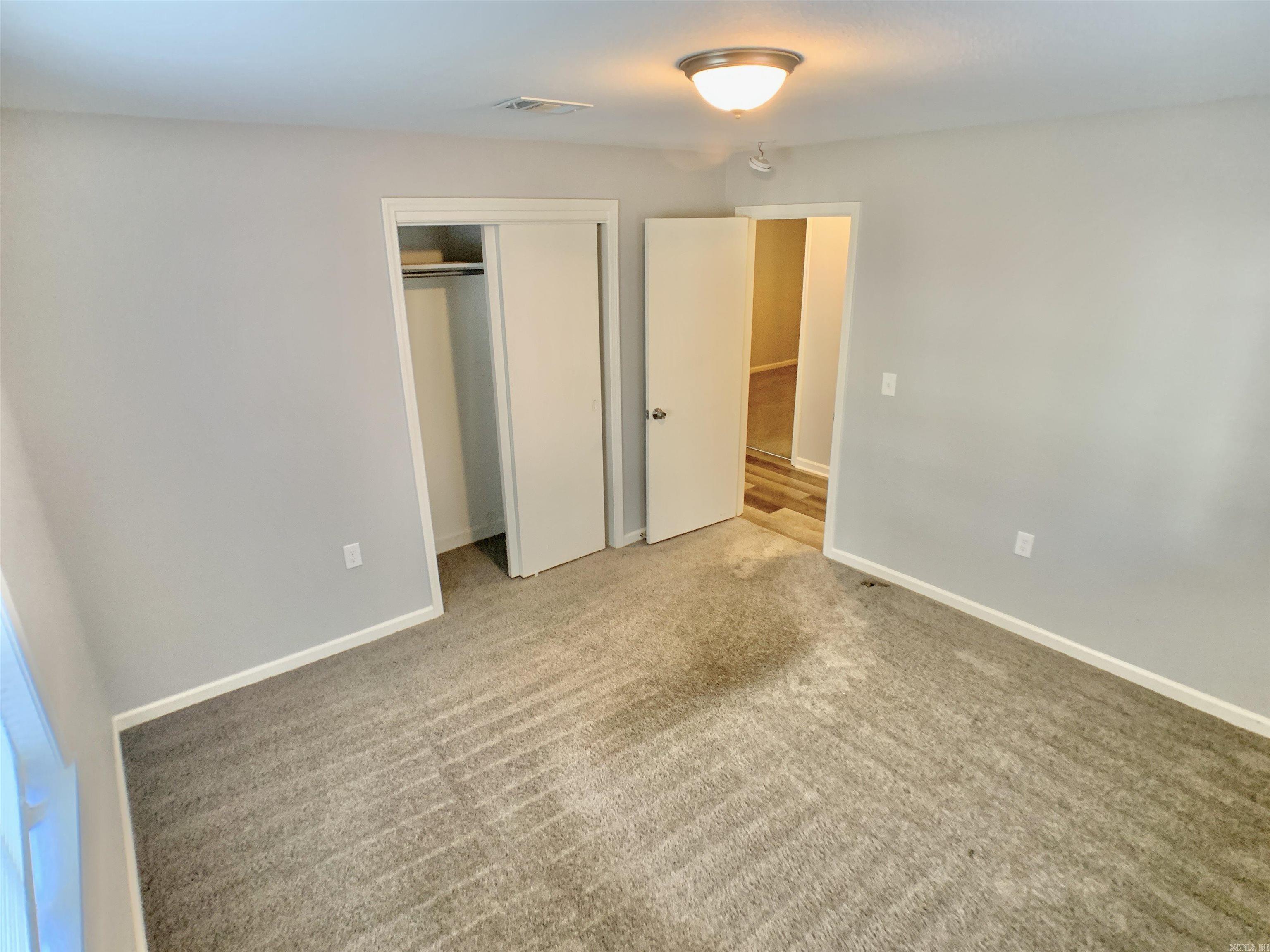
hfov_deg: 67.3
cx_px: 635
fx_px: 954
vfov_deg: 53.1
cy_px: 476
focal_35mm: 26
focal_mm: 4.25
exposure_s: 1/60
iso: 250
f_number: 1.8
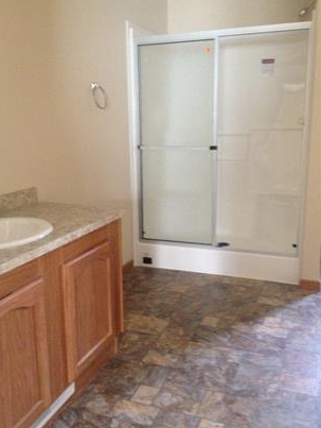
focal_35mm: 37
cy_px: 205
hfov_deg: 38.7
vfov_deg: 50.1
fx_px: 457
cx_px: 158
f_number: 2.4
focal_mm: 4.28
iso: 500
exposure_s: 1/15
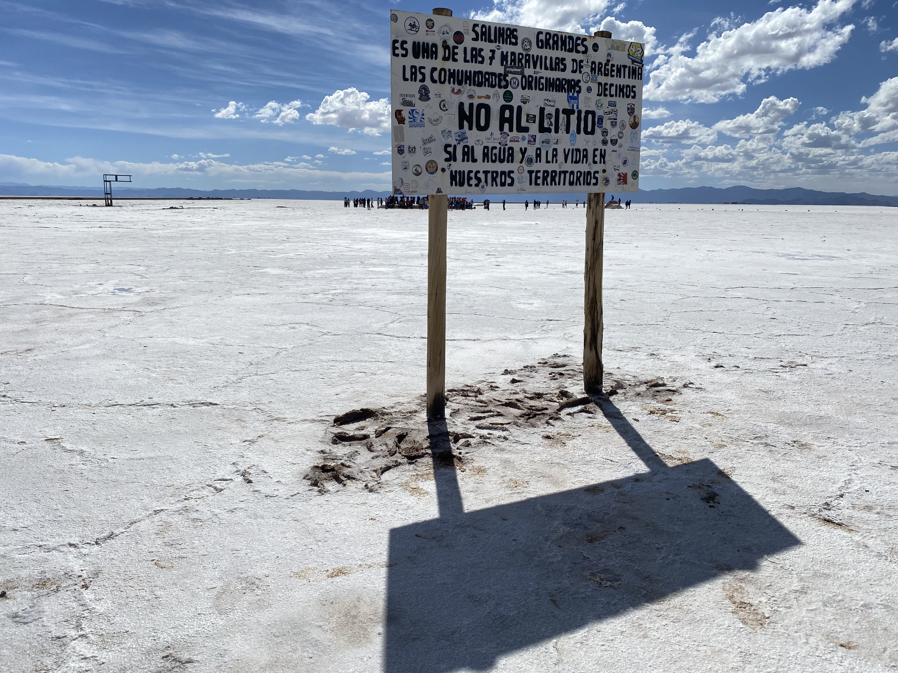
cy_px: 336
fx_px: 674
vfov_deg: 53.1
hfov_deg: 67.3
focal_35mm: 26
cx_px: 449
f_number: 1.8
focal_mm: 4.25
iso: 32
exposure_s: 1/10417
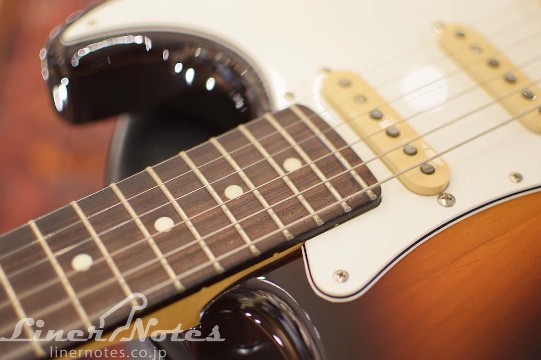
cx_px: 270
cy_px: 183
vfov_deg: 25.3
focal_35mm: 54
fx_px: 804
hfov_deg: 37.2
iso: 400
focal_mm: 35
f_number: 1.8
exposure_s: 1/80
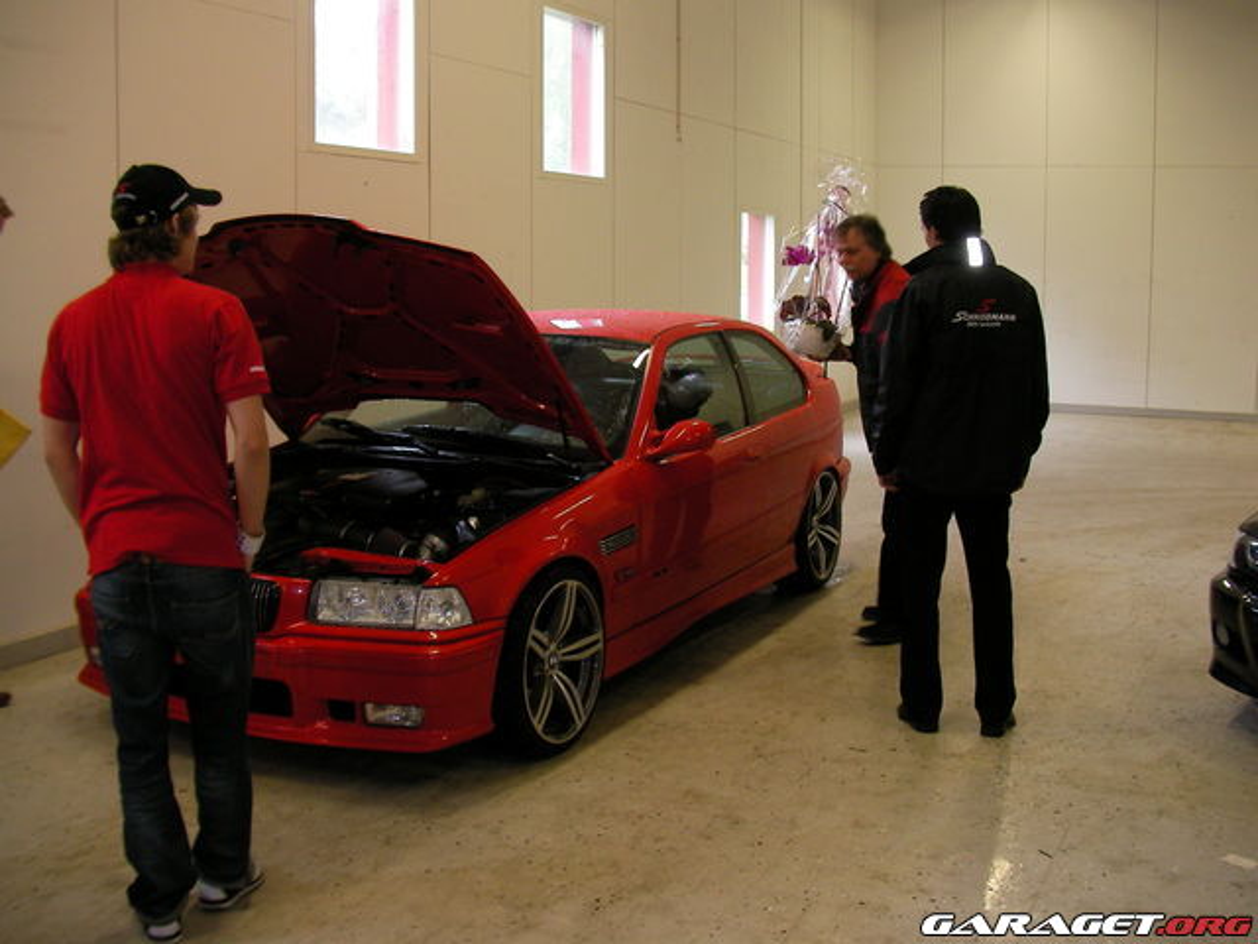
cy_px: 472
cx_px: 629
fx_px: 1490
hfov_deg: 45.8
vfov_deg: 35.1
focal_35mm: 41
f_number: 3.5
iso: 123
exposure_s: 1/30
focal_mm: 6.3
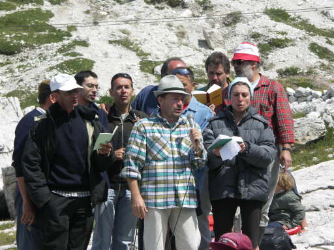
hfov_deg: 12.9
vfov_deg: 9.7
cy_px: 125
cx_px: 167
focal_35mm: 153
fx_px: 1476
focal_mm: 39.4
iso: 50
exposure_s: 1/320
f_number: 5
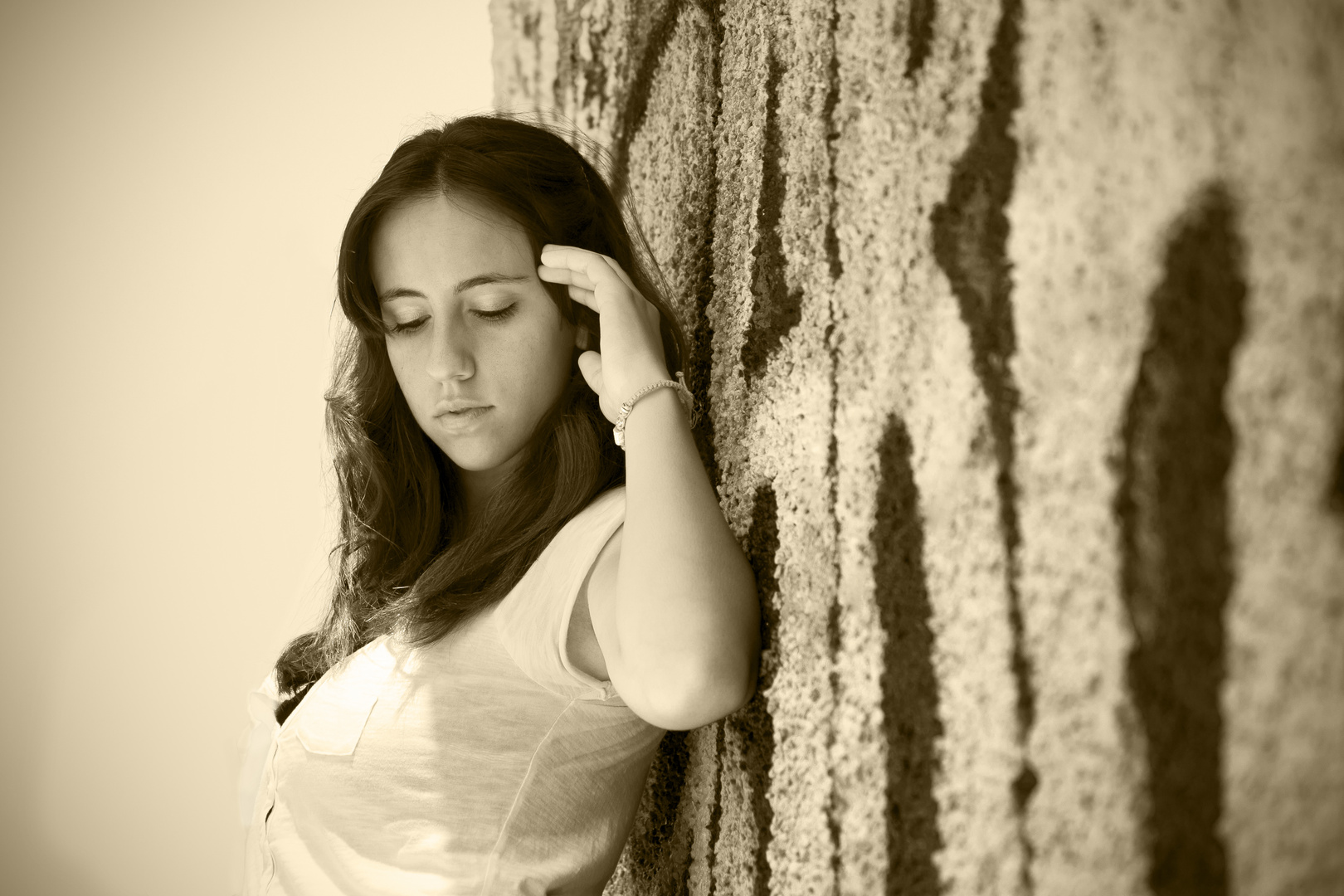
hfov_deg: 16.7
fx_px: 4592
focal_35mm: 123
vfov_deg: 11.1
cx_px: 672
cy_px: 448
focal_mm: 82
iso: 100
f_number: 4.2
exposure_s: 1/400
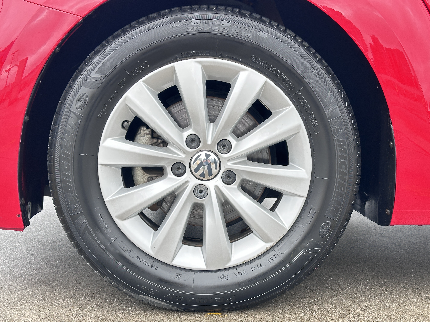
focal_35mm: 48
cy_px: 161
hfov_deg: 39.7
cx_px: 215
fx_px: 596
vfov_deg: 30.3
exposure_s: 1/120
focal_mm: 6.86
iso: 80
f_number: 1.78
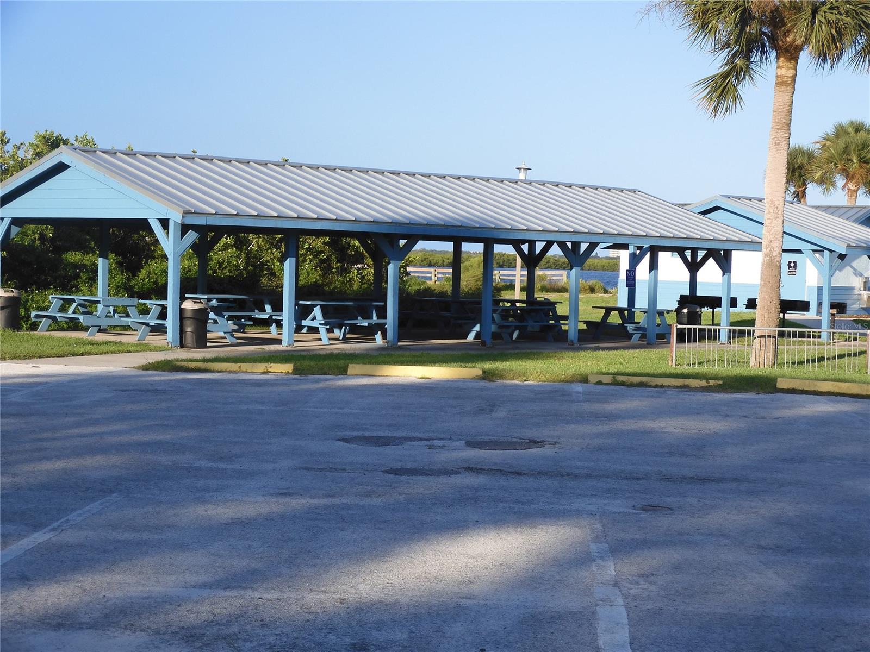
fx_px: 1759
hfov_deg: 27.8
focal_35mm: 70
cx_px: 435
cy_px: 326
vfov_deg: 21.0
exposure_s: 1/400
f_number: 4.5
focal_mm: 12.5
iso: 100
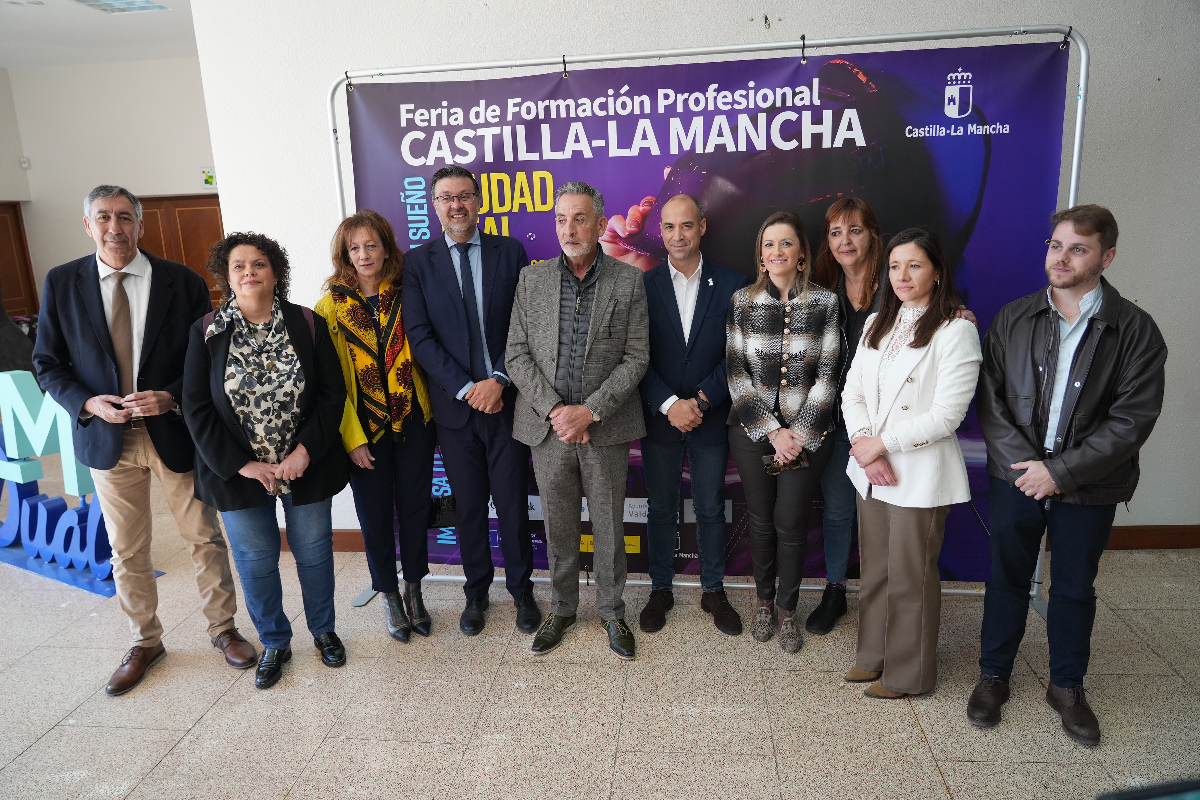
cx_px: 600
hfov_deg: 73.7
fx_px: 800
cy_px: 400
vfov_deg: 53.1
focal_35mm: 24
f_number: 4
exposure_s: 1/200
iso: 1250
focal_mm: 24
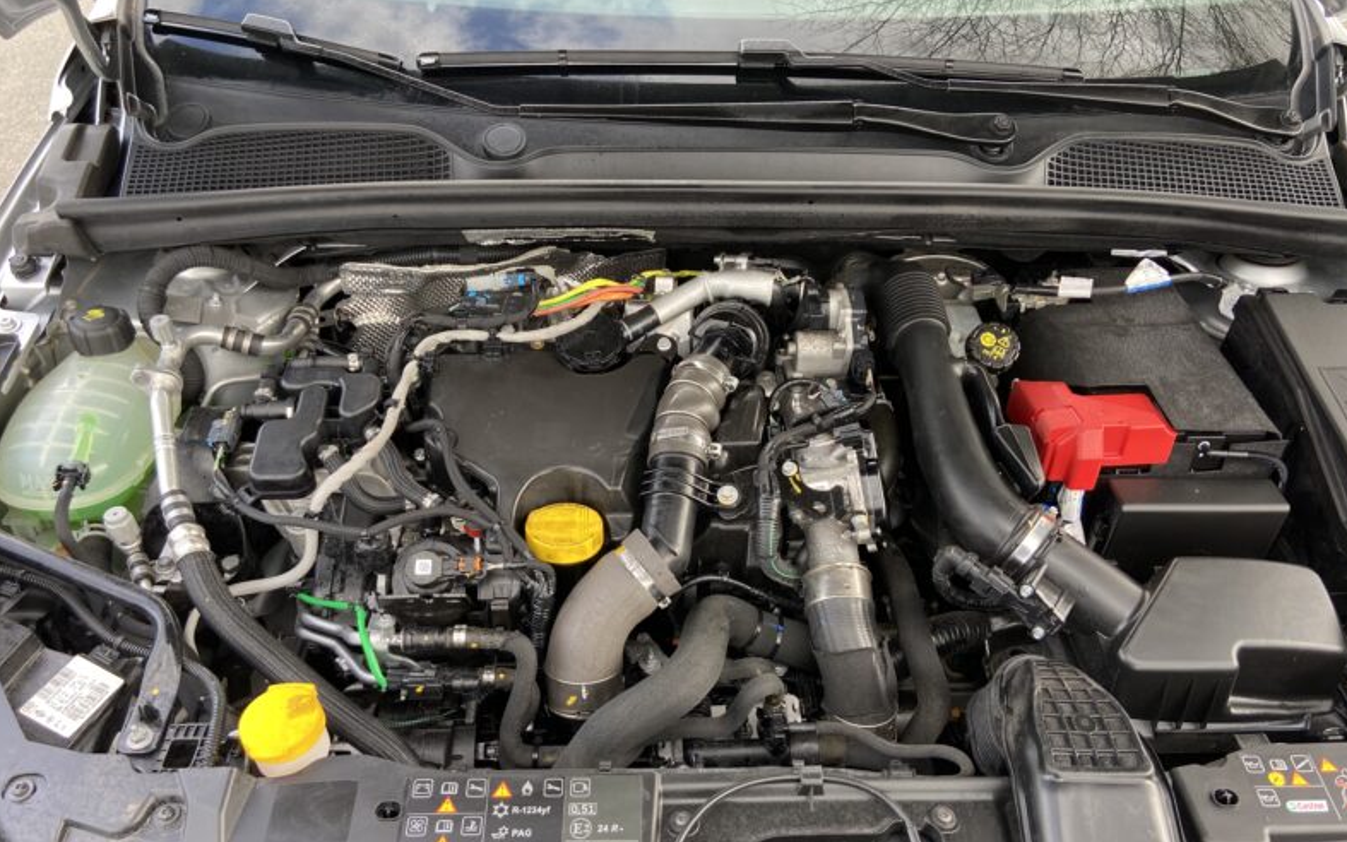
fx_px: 1028
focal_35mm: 28
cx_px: 679
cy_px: 454
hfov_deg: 66.5
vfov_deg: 44.5
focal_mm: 4.25
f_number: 1.8
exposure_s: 1/122
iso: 50
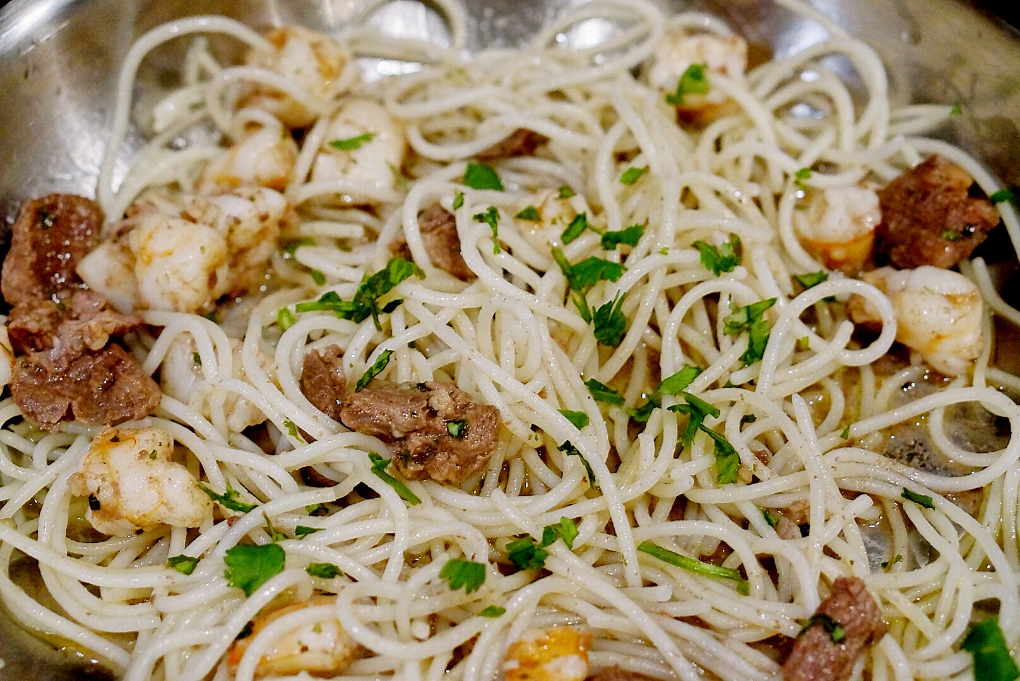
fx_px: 2126
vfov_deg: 18.2
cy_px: 340
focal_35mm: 75
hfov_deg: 27.0
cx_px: 510
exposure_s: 1/160
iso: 3200
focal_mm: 50
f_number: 4
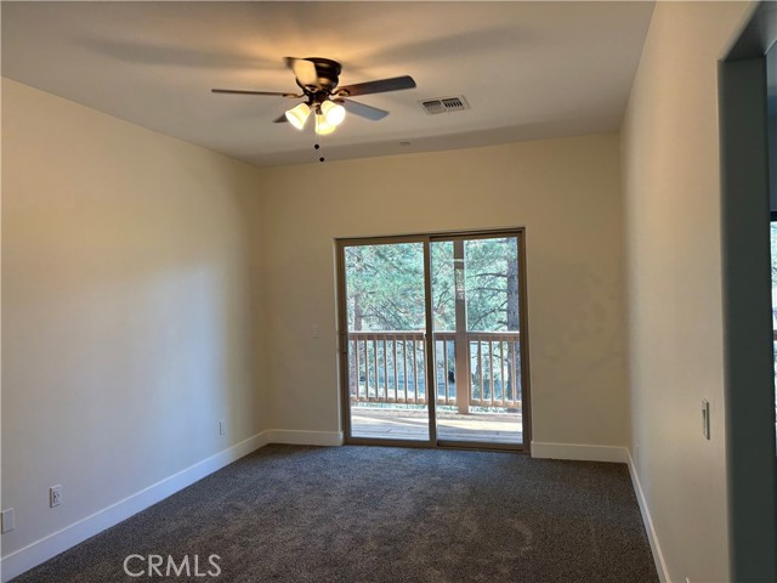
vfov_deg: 53.1
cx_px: 388
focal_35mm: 26
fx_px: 584
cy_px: 292
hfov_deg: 67.3
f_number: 1.6
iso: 125
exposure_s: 1/120
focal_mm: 5.96
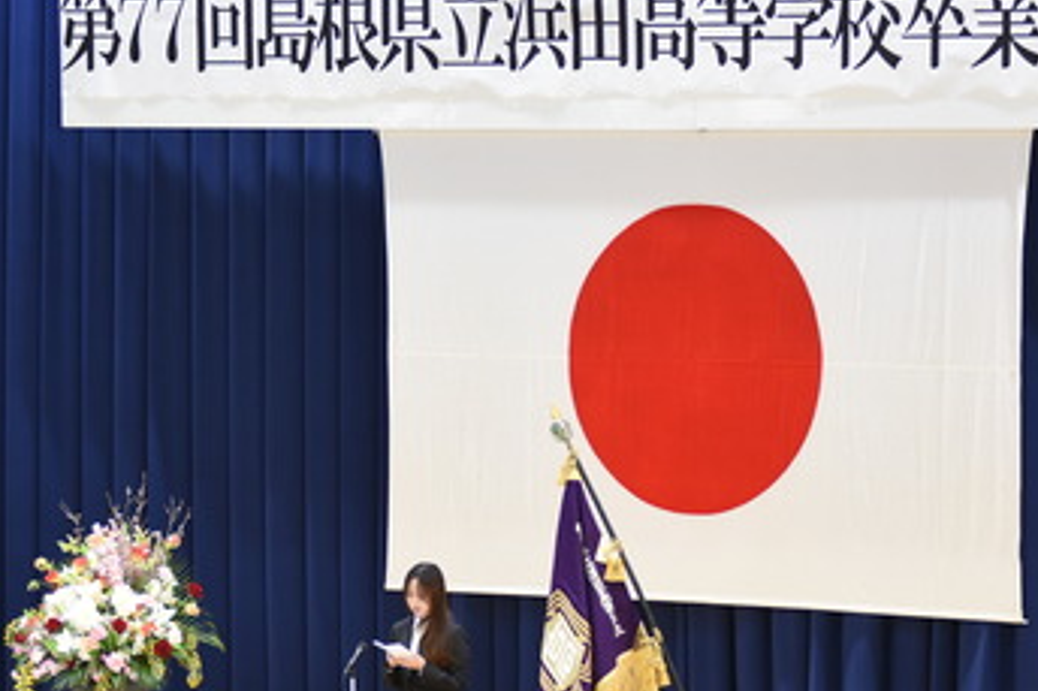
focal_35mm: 227
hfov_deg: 9.1
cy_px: 530
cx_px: 591
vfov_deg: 6.0
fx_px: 6542
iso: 1100
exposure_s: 1/125
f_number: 2.8
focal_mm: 120
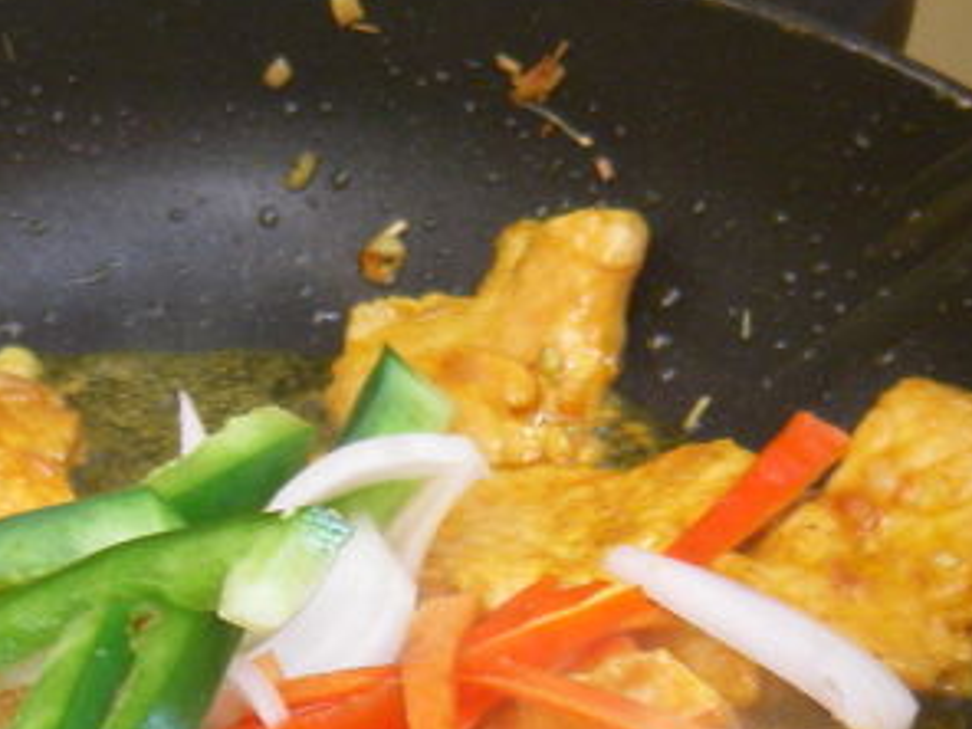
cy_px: 465
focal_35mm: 250
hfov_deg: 7.9
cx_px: 217
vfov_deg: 5.9
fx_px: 7020
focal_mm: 18.9
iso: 200
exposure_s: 1/20
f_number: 4
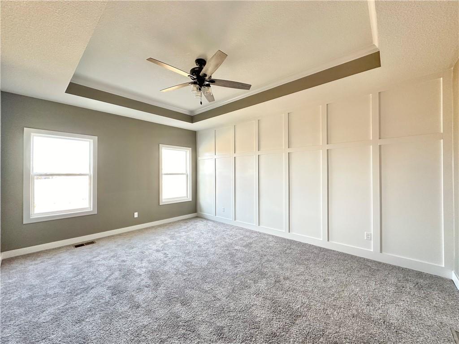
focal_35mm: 14
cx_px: 230
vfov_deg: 85.7
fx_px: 186
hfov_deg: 102.1
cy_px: 172
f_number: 2.2
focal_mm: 2.22
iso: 200
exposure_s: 1/60
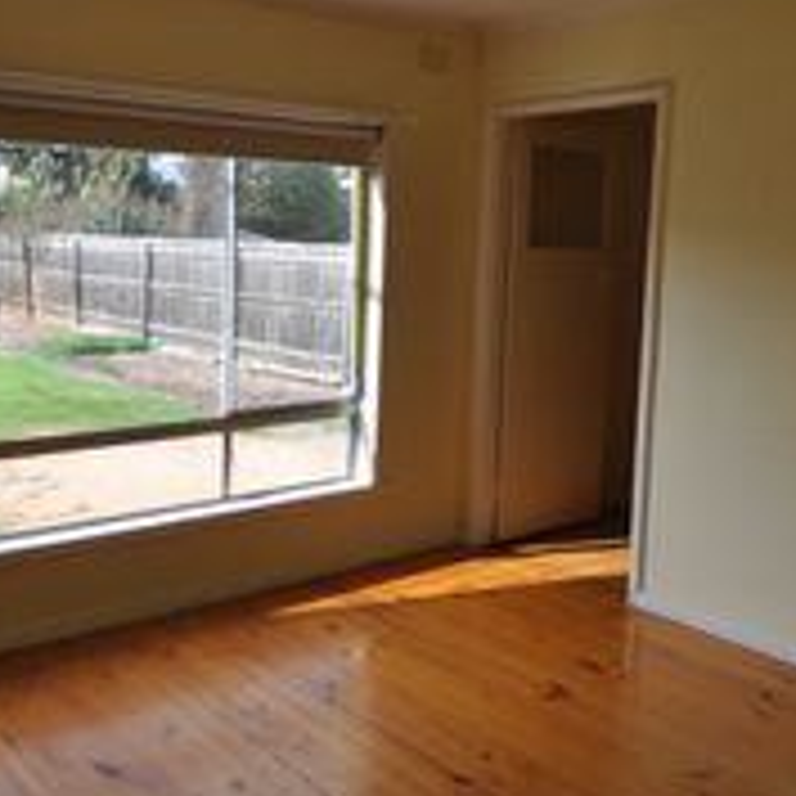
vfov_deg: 44.5
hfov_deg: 43.6
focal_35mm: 37
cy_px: 304
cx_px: 216
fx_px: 966
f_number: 7.1
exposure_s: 1/200
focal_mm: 11
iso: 200
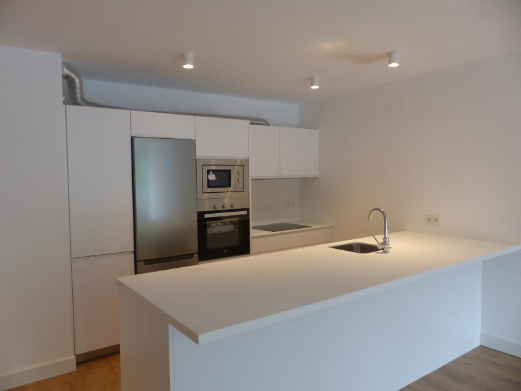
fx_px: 376
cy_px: 196
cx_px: 260
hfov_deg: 69.4
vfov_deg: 54.9
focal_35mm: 25
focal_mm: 4.5
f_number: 2.8
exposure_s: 1/60
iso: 250
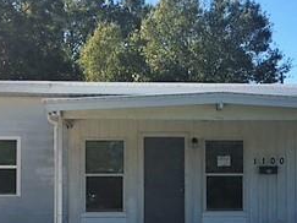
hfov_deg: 26.6
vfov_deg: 20.1
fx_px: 626
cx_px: 187
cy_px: 156
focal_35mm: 73
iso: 25
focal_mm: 4.15
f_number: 2.2
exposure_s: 1/1241
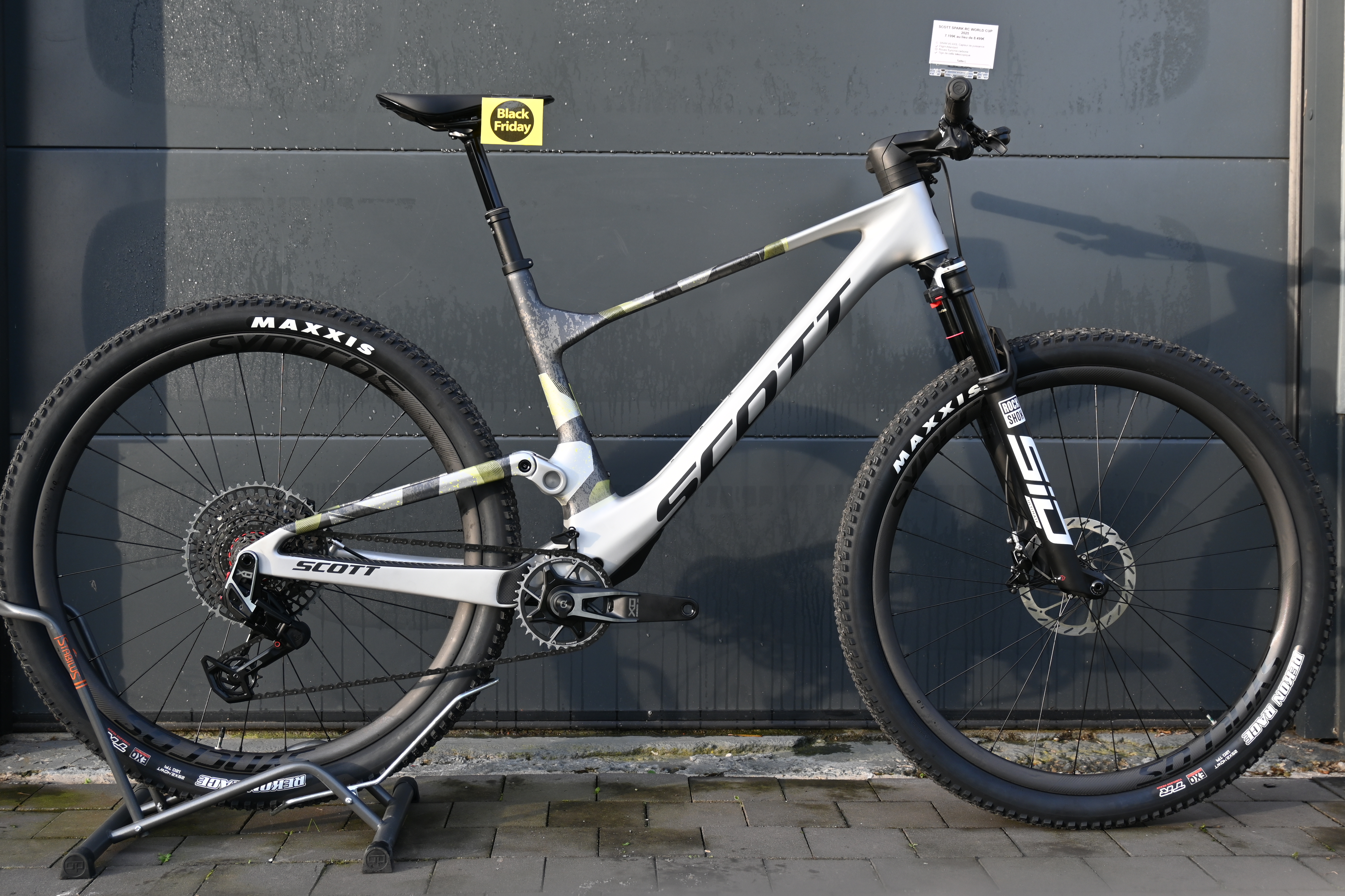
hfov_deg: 46.4
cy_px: 448
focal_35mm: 42
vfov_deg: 31.9
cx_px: 672
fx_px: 1569
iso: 125
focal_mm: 28
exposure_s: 1/160
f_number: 4.5
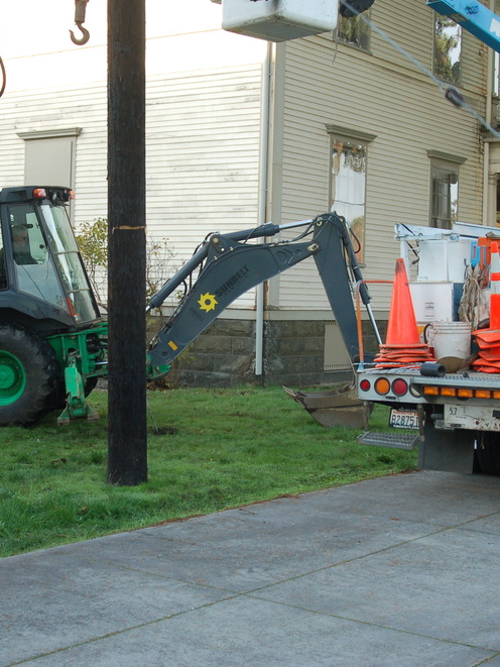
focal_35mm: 61
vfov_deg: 31.7
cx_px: 235
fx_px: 1174
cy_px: 333
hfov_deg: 24.0
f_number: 5.6
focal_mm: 28
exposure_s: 1/125
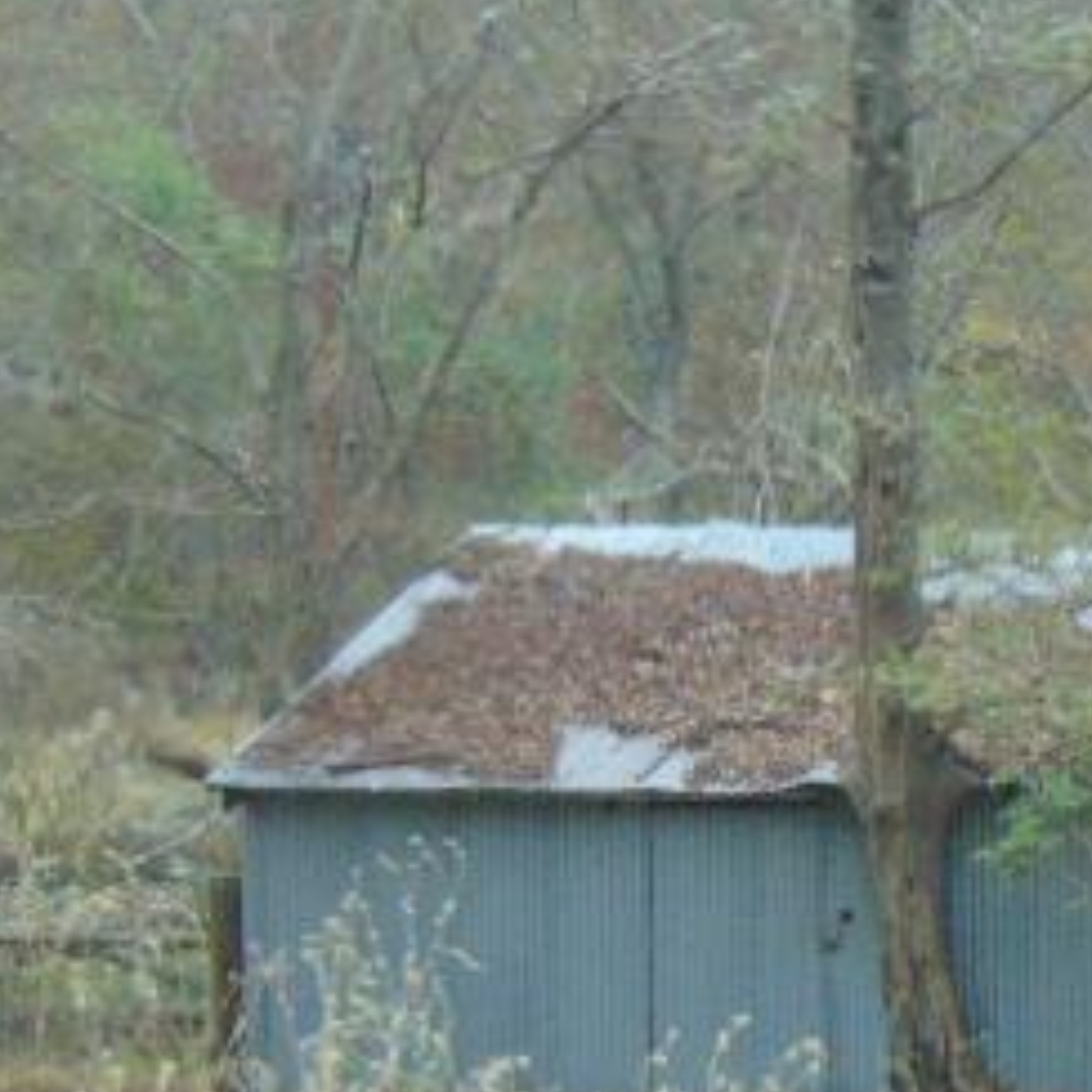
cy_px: 913
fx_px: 8923
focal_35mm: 250
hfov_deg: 7.0
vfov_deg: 7.0
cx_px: 1123
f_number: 3.9
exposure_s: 1/80
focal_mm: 19.4
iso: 250
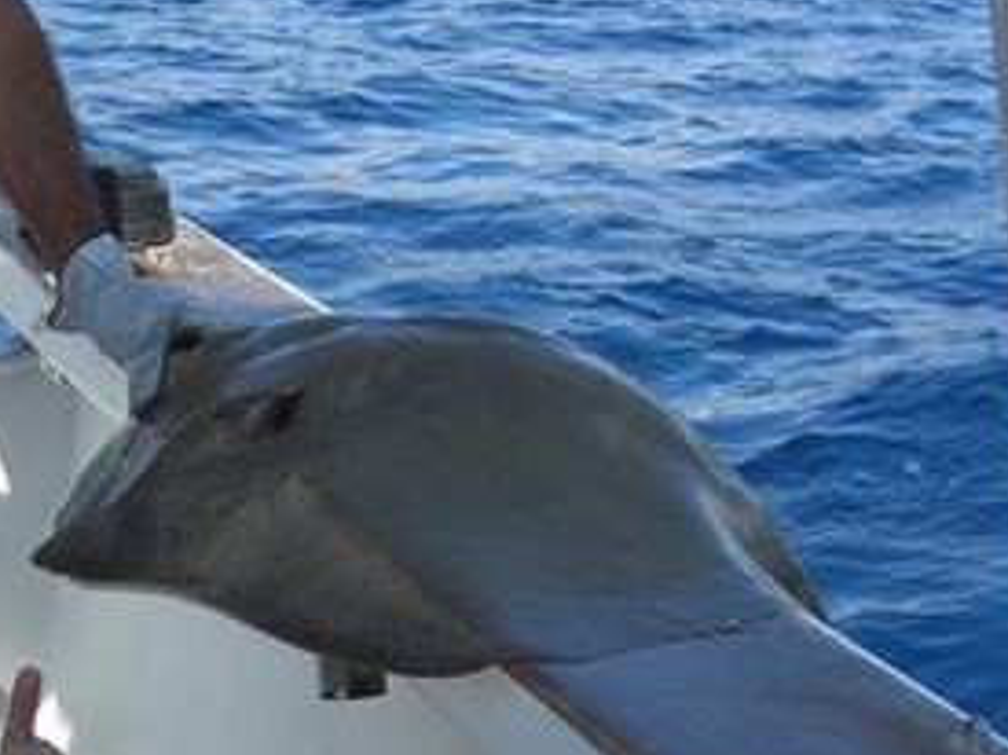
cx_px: 198
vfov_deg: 16.9
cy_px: 546
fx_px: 2532
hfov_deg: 22.2
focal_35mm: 87
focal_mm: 7.9
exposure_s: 1/400
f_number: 4
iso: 80
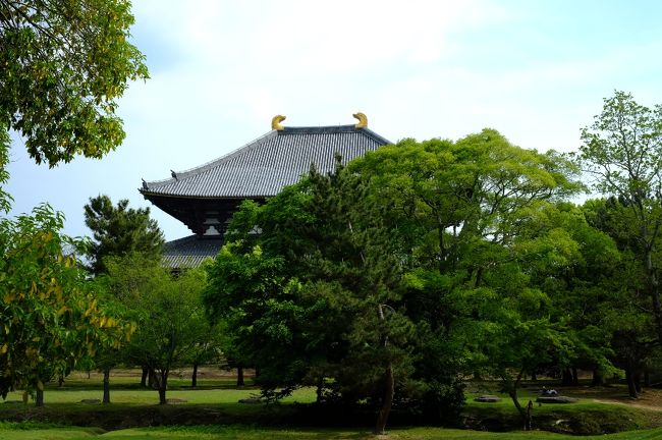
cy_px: 220
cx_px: 331
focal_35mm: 53
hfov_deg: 37.6
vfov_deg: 25.5
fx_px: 974
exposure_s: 1/170
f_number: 8
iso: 100
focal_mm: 35
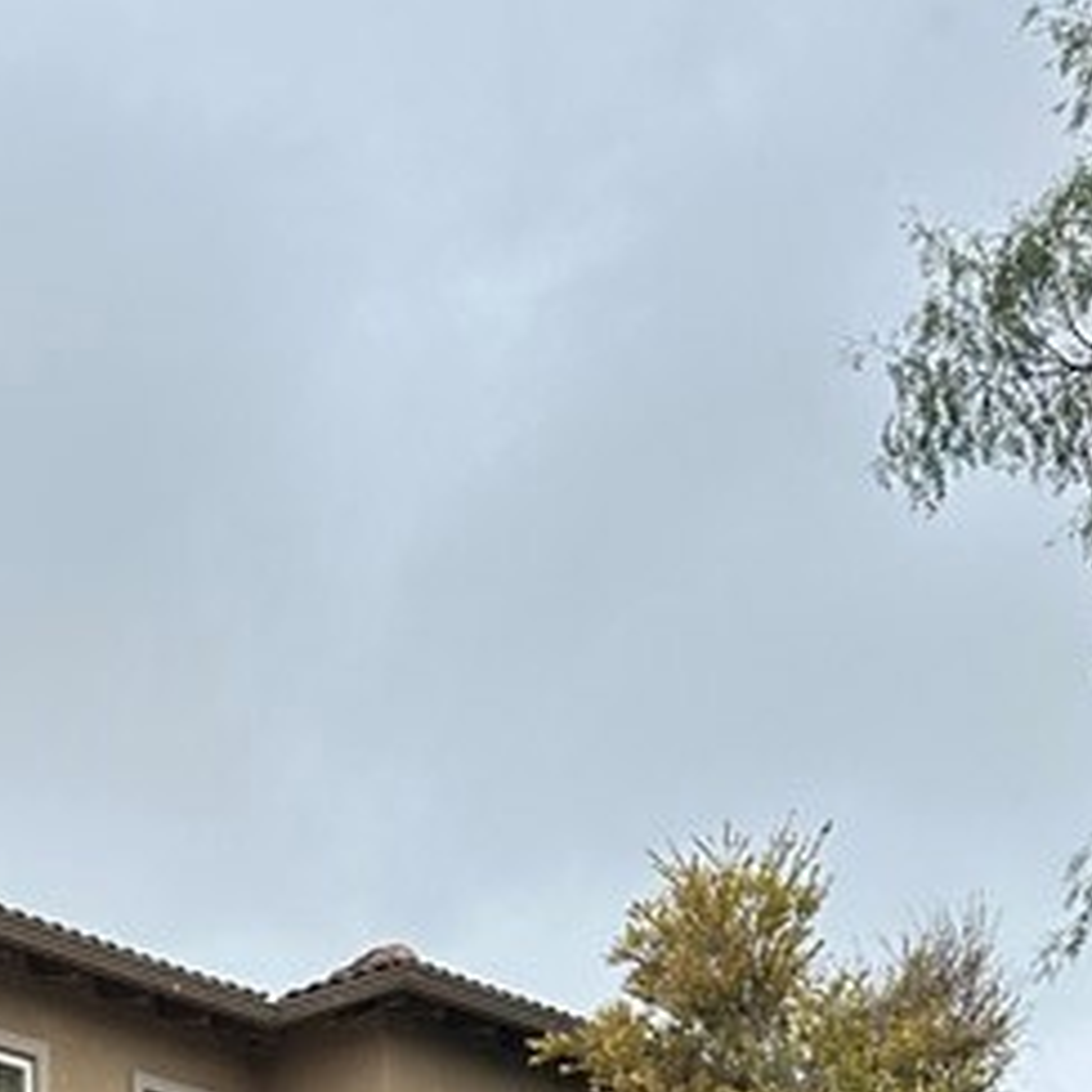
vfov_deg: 17.3
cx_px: -322
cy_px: 1710
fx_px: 3176
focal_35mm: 89
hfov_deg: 18.2
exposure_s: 1/2525
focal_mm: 6.86
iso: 80
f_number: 1.78
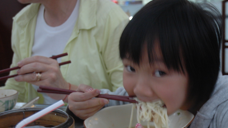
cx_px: 176
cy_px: 105
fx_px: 380
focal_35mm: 63
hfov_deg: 32.7
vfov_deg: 18.9
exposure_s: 1/10
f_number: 3.8
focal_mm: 25
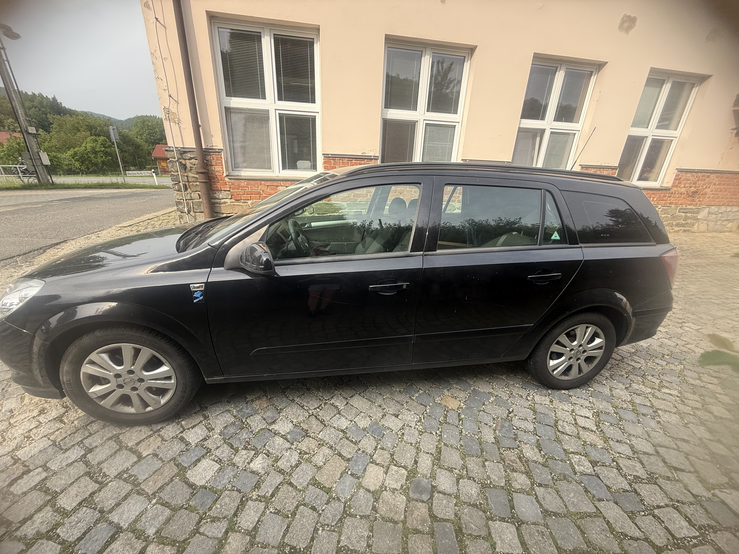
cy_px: 277
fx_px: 299
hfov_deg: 102.1
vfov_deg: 85.7
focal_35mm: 14
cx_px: 370
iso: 64
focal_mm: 2.22
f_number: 2.2
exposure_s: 1/290
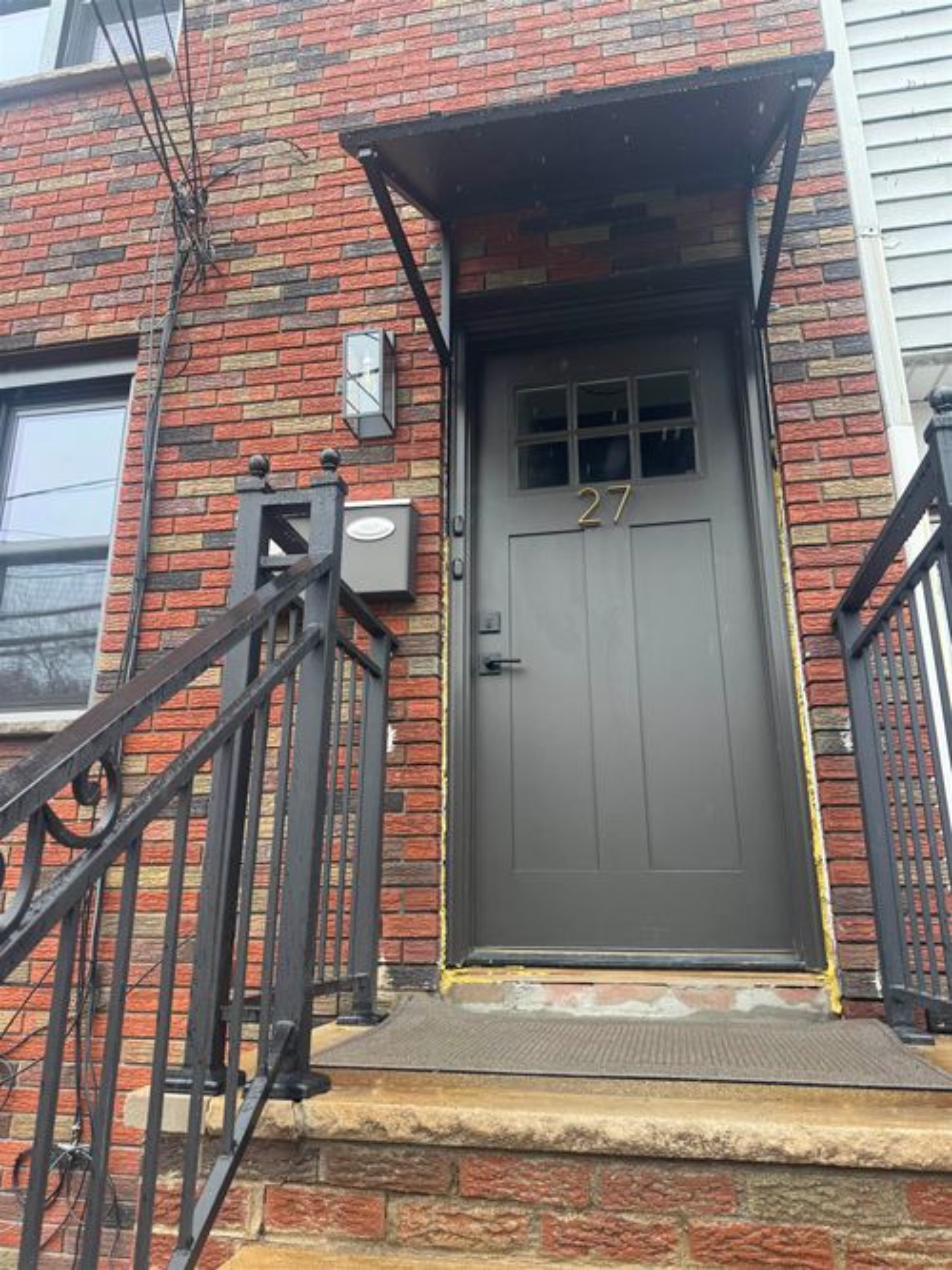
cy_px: 635
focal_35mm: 24
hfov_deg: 56.8
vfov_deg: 71.6
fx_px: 880
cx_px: 476
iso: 64
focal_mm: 6.76
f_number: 1.78
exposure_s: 1/121
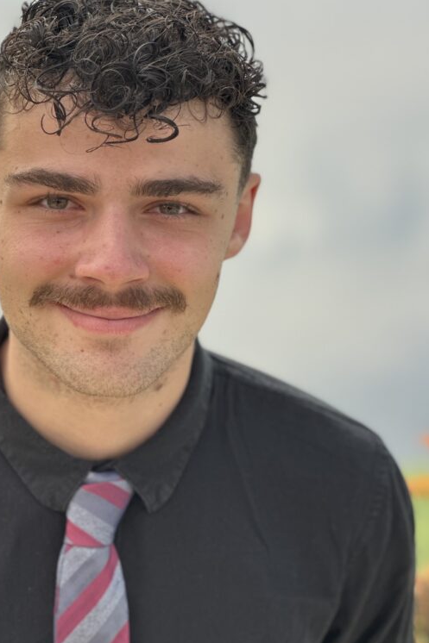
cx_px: 115
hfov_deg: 12.4
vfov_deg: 18.6
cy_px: 330
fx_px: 1967
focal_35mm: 110
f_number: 2.8
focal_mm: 9
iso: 50
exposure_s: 1/121
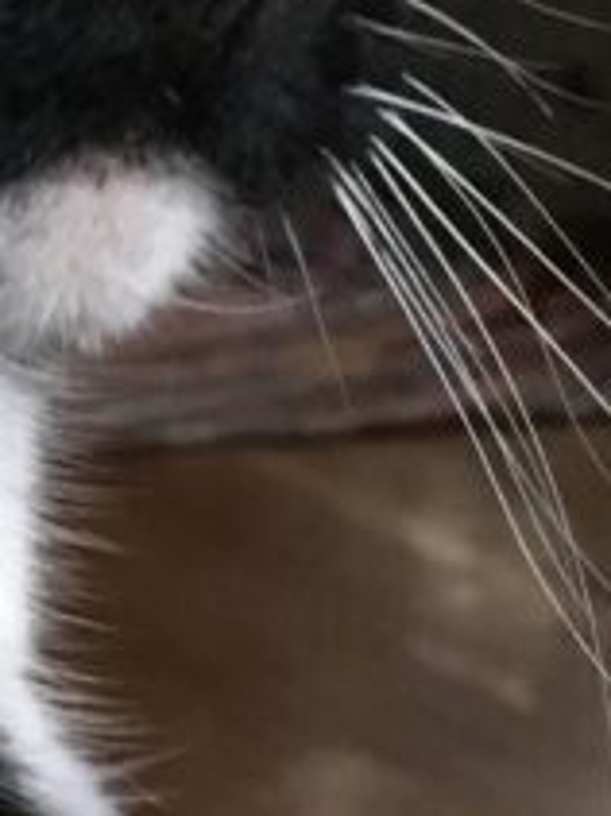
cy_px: -182
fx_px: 3322
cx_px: -217
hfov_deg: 10.3
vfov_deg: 13.6
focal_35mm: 141
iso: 320
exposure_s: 1/15
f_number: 2.2
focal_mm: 4.15
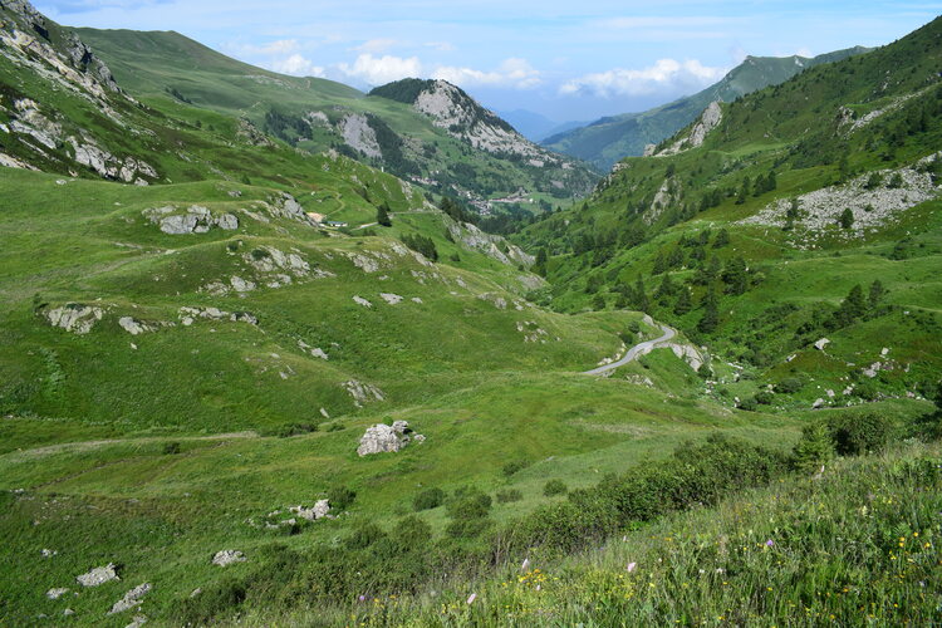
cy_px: 314
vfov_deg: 47.9
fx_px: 706
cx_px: 471
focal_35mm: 27
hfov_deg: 67.4
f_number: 11
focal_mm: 18
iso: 320
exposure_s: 1/500
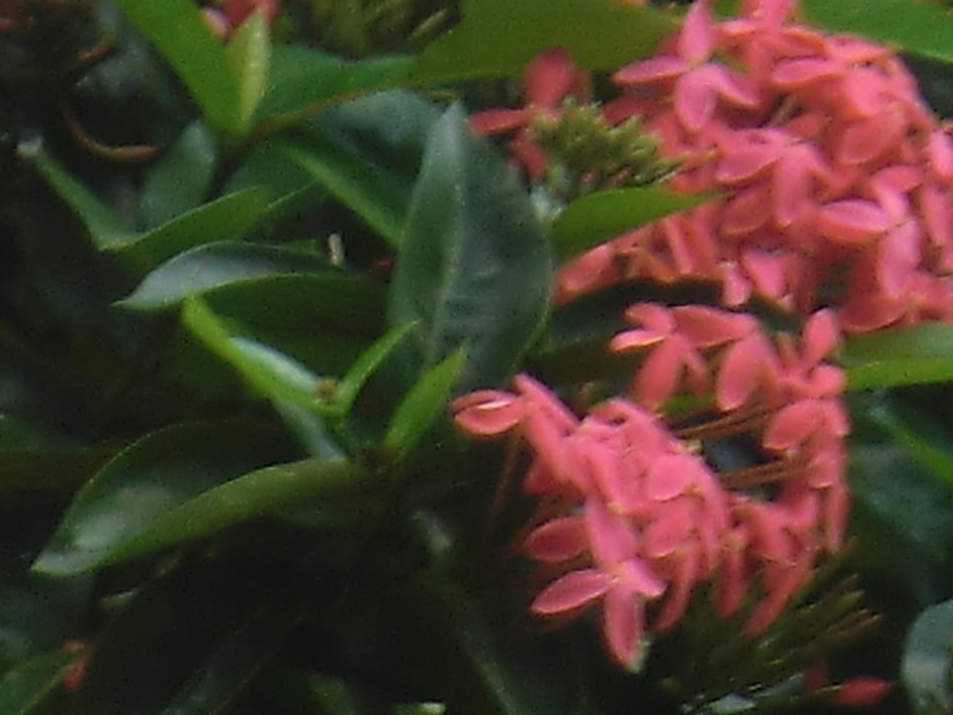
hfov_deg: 5.8
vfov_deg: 4.2
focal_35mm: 340
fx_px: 9362
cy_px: 2002
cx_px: 365
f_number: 3.7
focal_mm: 9.3
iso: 64
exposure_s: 1/60
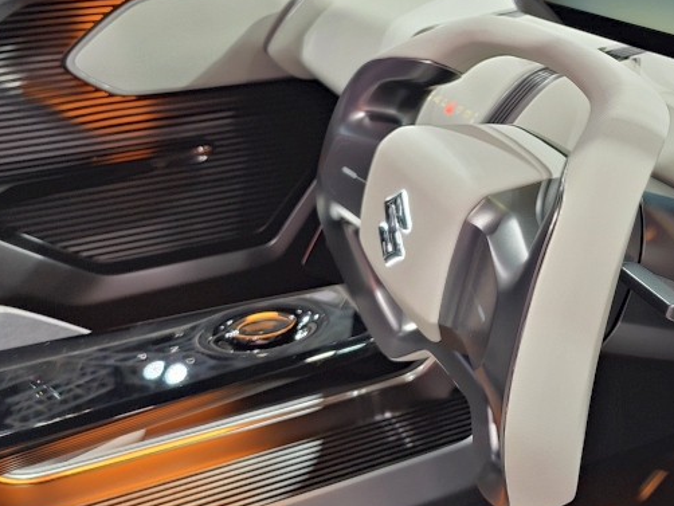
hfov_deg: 32.4
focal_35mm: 55
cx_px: 662
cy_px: 115
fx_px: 1071
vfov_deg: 26.2
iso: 125
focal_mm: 6.06
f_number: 1.8
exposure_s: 1/101
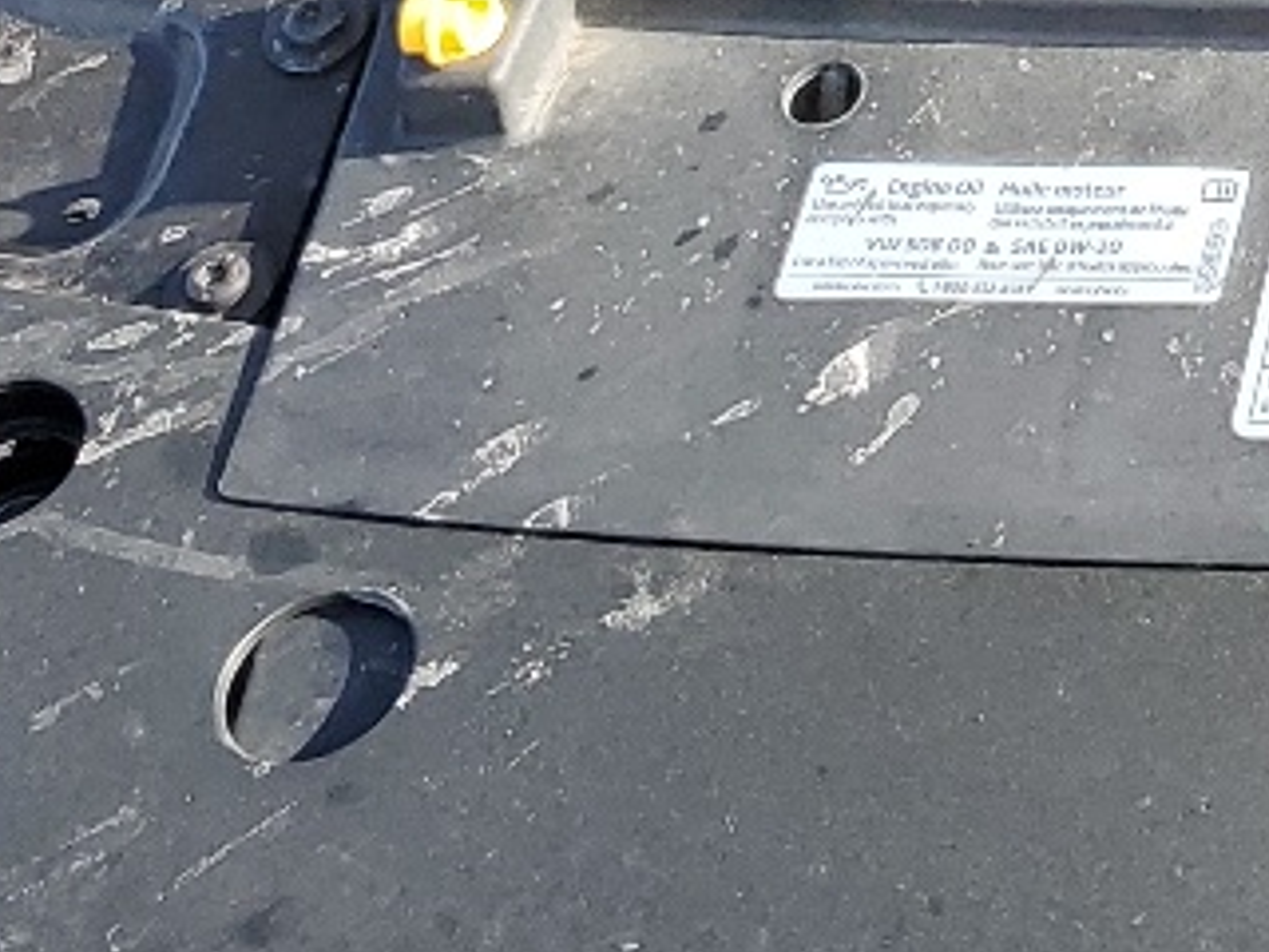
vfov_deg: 10.0
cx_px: 2415
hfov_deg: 13.4
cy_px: -1293
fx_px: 4766
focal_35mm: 130
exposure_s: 1/769
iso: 50
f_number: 1.5
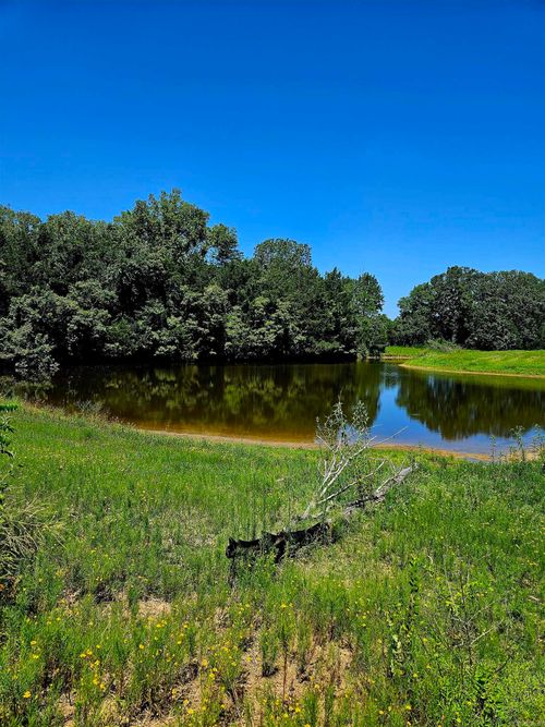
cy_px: 364
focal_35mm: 23
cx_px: 272
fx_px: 483
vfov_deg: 73.9
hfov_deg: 58.9
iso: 25
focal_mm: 5.4
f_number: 1.8
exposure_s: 1/2000
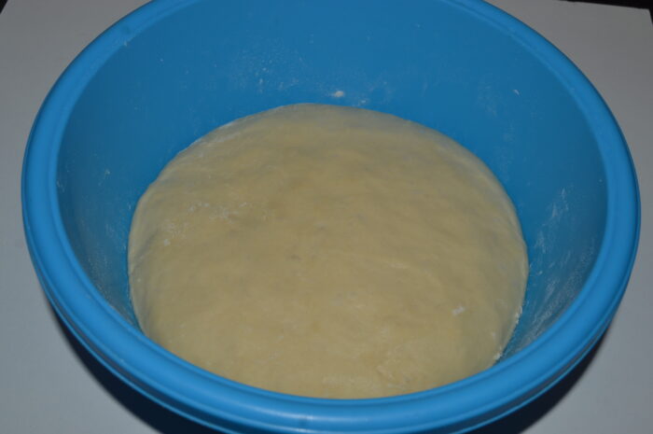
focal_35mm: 39
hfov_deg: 49.6
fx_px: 707
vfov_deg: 34.1
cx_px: 326
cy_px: 217
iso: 100
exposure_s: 1/60
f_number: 8
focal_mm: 26
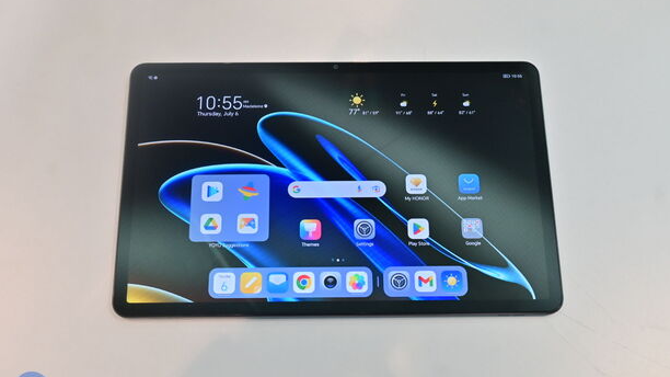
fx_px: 742
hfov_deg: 48.6
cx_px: 335
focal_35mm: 42
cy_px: 199
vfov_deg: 28.5
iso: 400
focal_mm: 26.5
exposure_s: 1/125
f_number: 5.6
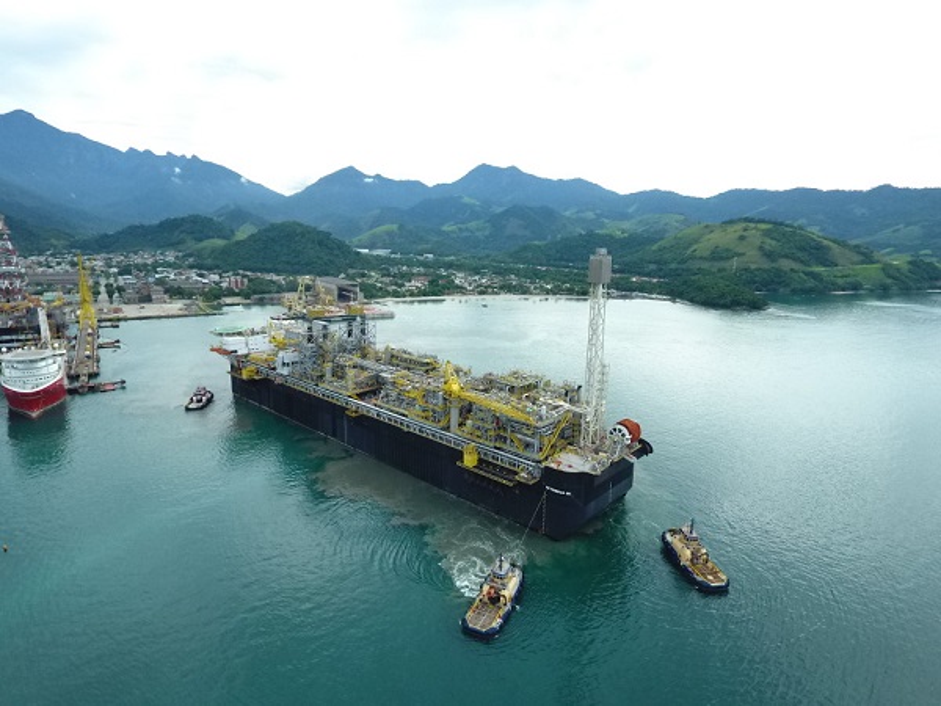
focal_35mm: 20
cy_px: 353
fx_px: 544
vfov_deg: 66.0
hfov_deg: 81.7
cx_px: 470
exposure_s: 1/200
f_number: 2.8
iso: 800
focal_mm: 3.61
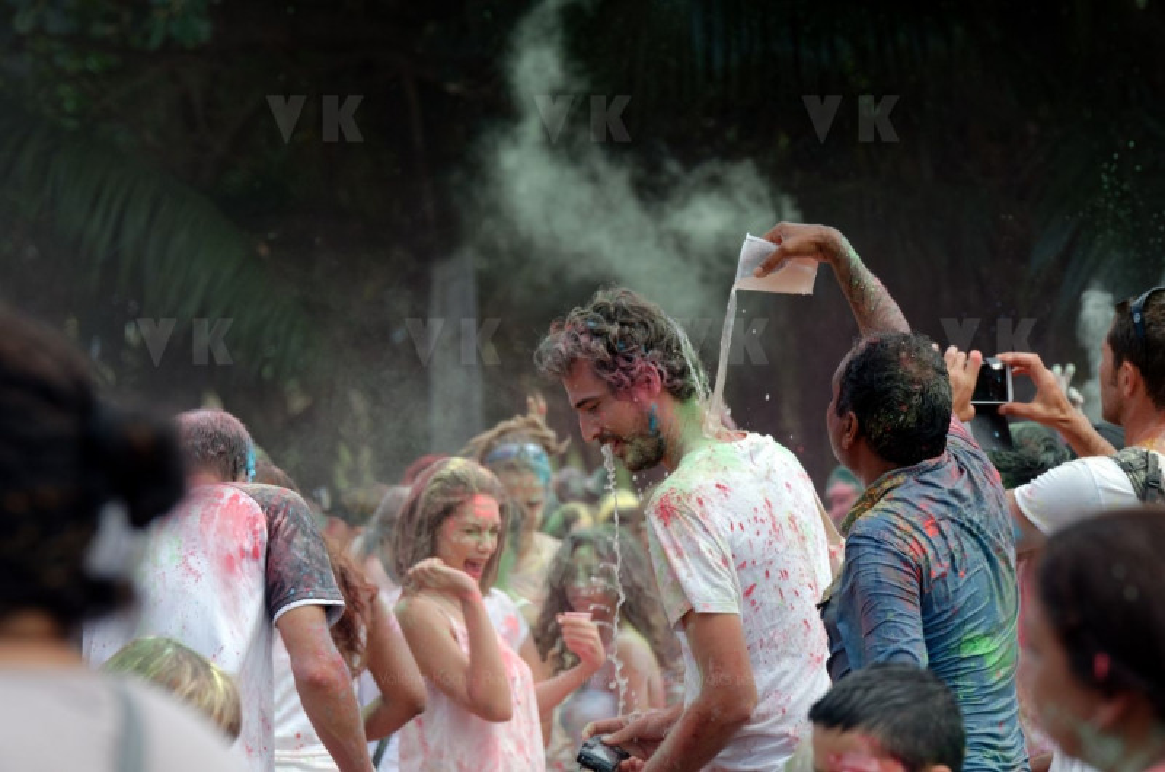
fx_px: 9689
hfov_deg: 6.9
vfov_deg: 4.6
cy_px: 386
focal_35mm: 300
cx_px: 582
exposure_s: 1/500
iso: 200
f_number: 8
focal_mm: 200
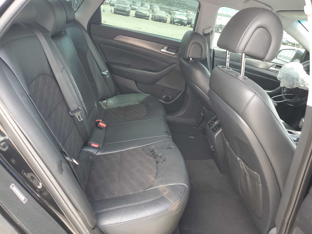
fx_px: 234
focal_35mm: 26
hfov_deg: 67.3
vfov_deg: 53.1
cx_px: 156
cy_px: 117
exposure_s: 1/100
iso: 52
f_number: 1.5
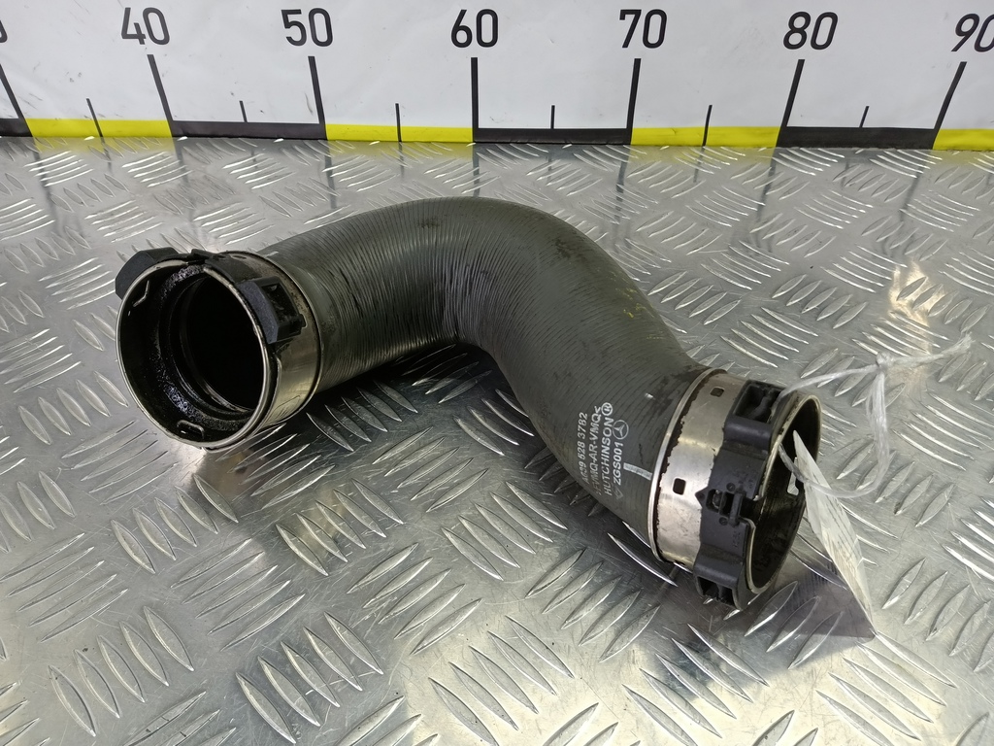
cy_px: 373
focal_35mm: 23
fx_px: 660
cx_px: 497
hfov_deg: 73.9
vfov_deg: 58.9
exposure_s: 1/50
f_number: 1.6
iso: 140
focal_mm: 4.11
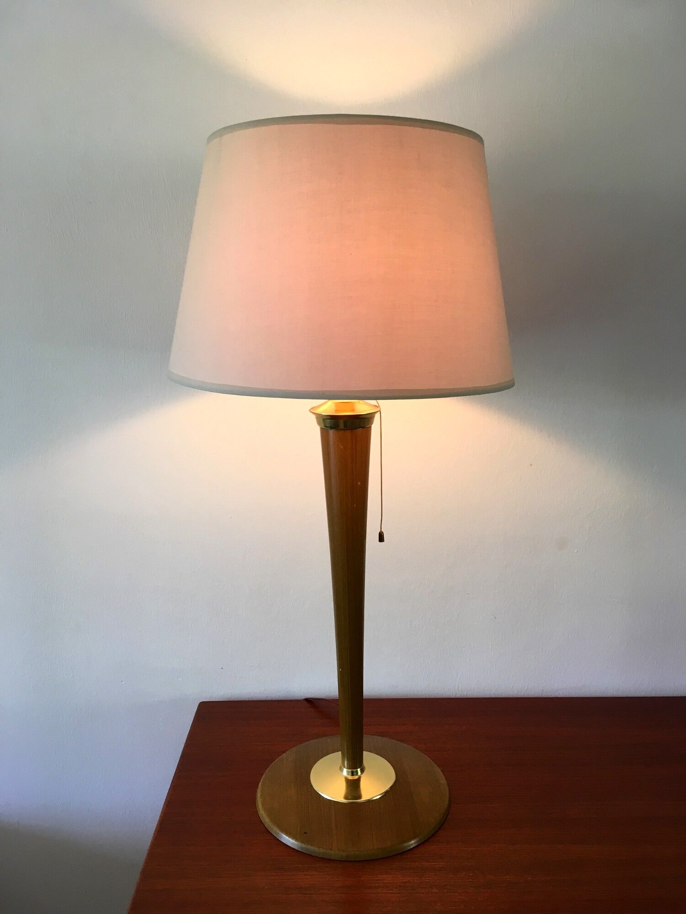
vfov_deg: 61.7
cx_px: 343
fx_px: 766
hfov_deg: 48.2
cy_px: 457
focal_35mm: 29
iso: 40
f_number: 2.2
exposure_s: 1/33
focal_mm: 4.15
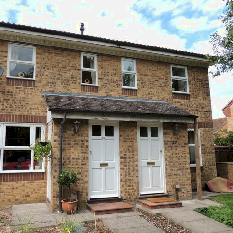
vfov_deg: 55.6
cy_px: 119
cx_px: 91
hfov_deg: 55.2
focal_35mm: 29
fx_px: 221
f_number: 3
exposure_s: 1/640
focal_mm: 4.3
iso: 100
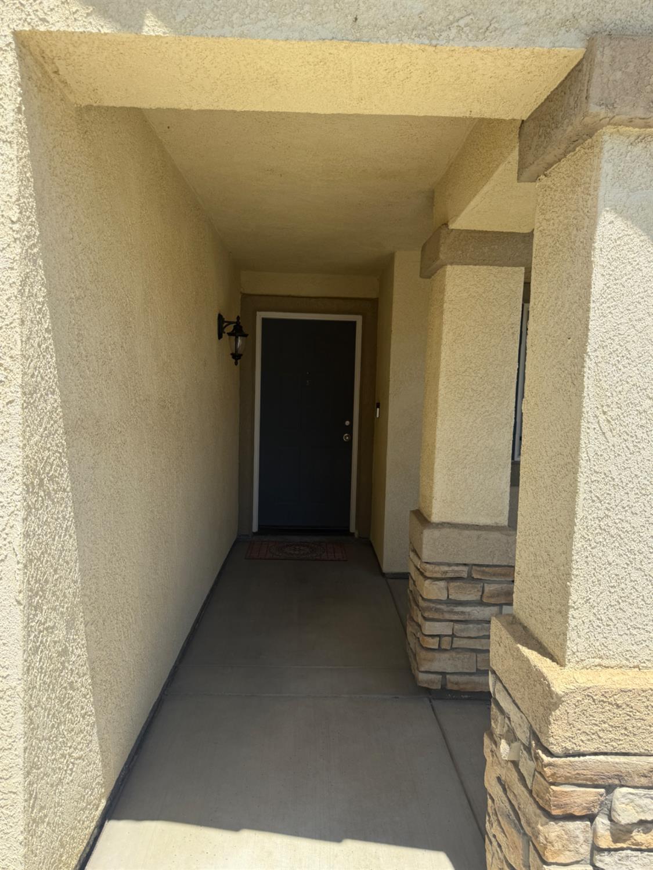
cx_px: 326
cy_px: 435
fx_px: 603
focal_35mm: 24
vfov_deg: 71.6
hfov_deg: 56.8
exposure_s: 1/1901
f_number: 1.78
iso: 80
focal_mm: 6.76
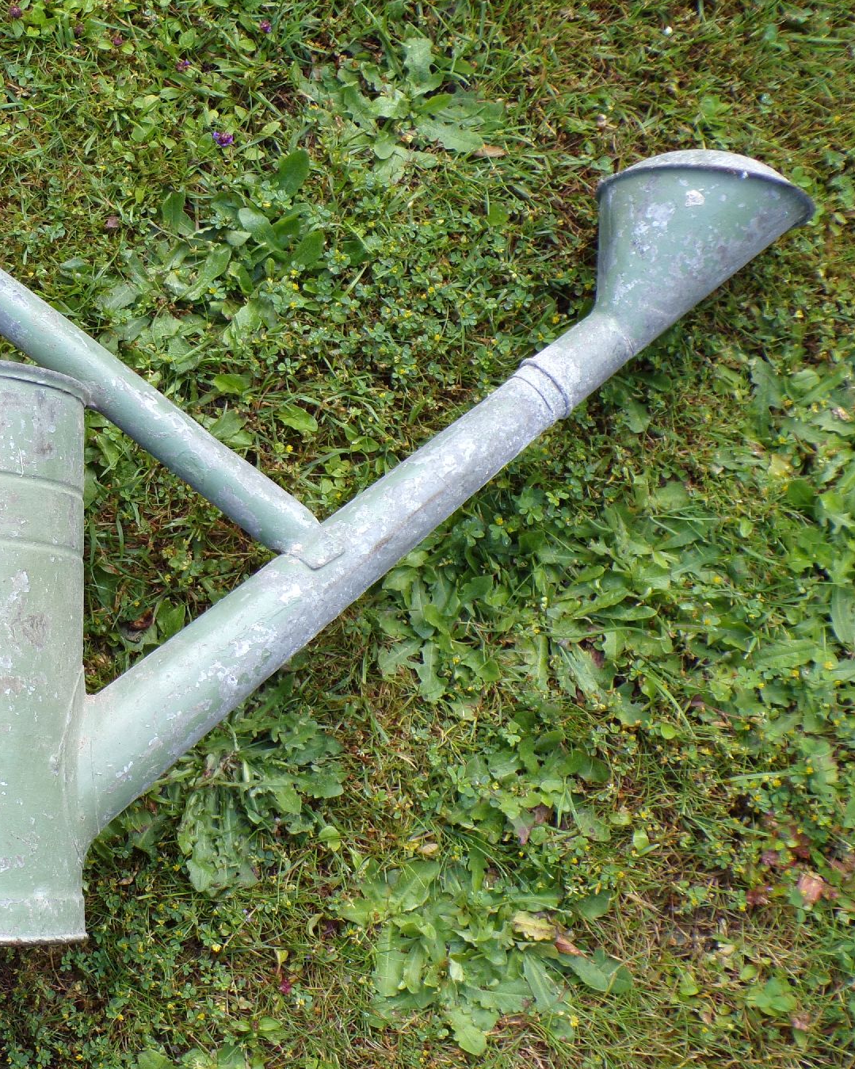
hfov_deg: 26.6
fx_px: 1772
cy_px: 544
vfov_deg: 33.6
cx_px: 155
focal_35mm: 56
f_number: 3.4
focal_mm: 7.6
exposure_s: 1/100
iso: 80
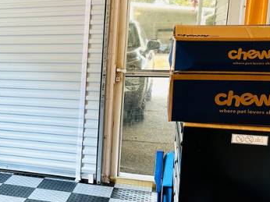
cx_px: -55
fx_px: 460
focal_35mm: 59
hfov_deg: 28.4
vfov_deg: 24.8
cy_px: 108
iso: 125
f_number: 1.78
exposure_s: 1/60
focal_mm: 6.86
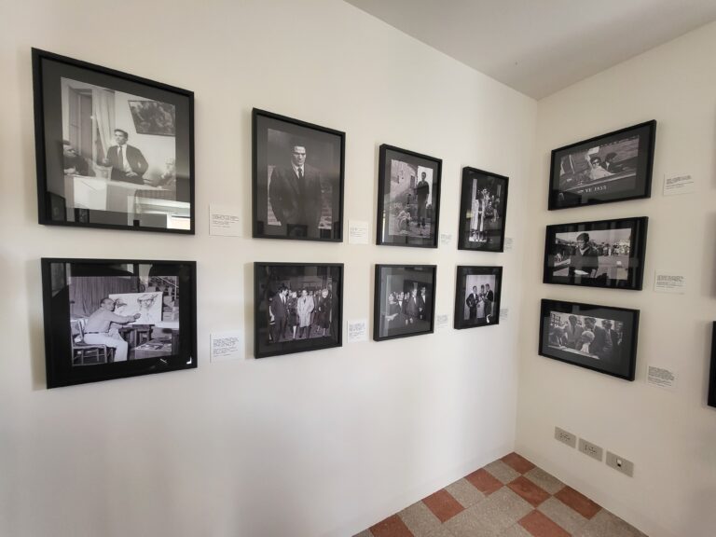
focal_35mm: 13
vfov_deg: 89.9
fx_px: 269
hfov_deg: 106.2
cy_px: 268
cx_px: 358
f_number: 2.2
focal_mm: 1.74
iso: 160
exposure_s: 1/50
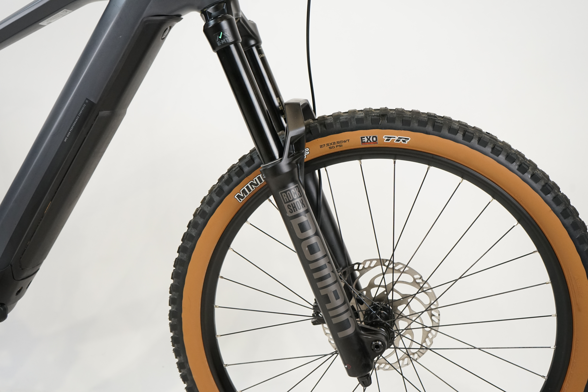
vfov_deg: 35.1
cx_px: 294
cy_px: 196
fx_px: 621
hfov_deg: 50.7
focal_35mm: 38
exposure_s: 1/200
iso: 2000
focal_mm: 38
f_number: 5.6
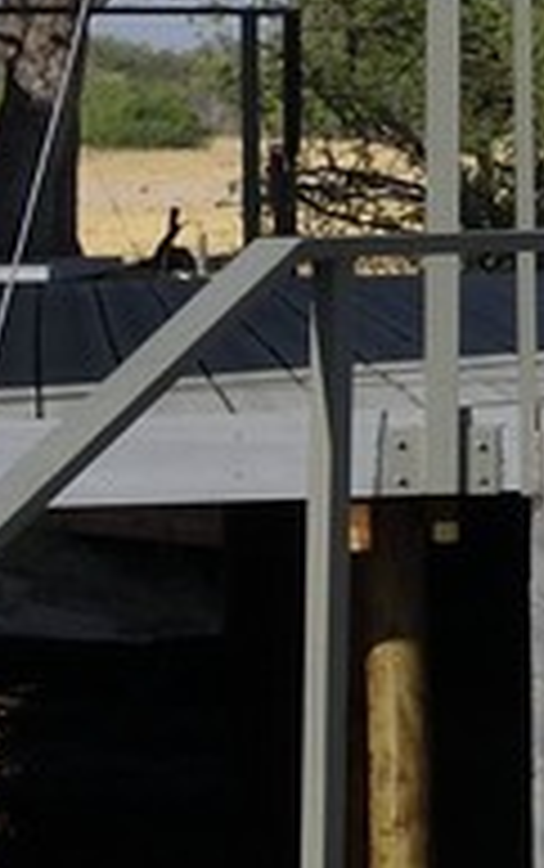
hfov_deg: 3.9
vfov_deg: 7.8
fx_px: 6390
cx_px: 3390
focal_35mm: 270
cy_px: 333
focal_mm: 32
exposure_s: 1/250
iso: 200
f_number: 13
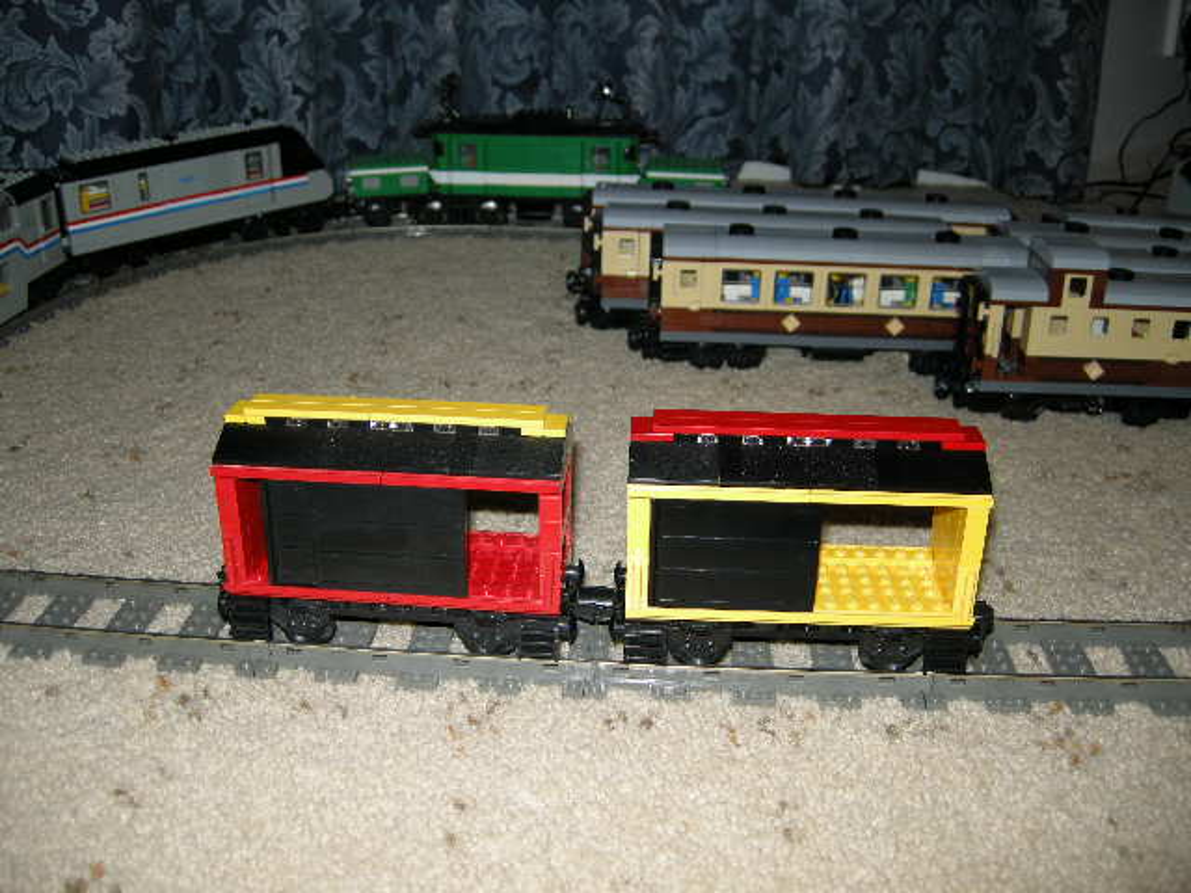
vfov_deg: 40.7
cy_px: 446
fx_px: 1204
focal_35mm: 35
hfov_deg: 52.6
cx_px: 596
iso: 64
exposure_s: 1/60
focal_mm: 7.5
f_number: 2.7
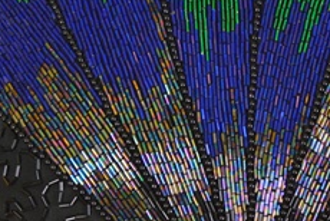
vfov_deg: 10.8
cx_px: 224
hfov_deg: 16.3
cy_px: 284
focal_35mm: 125
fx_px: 1147
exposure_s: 1/60
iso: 500
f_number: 4.8
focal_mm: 32
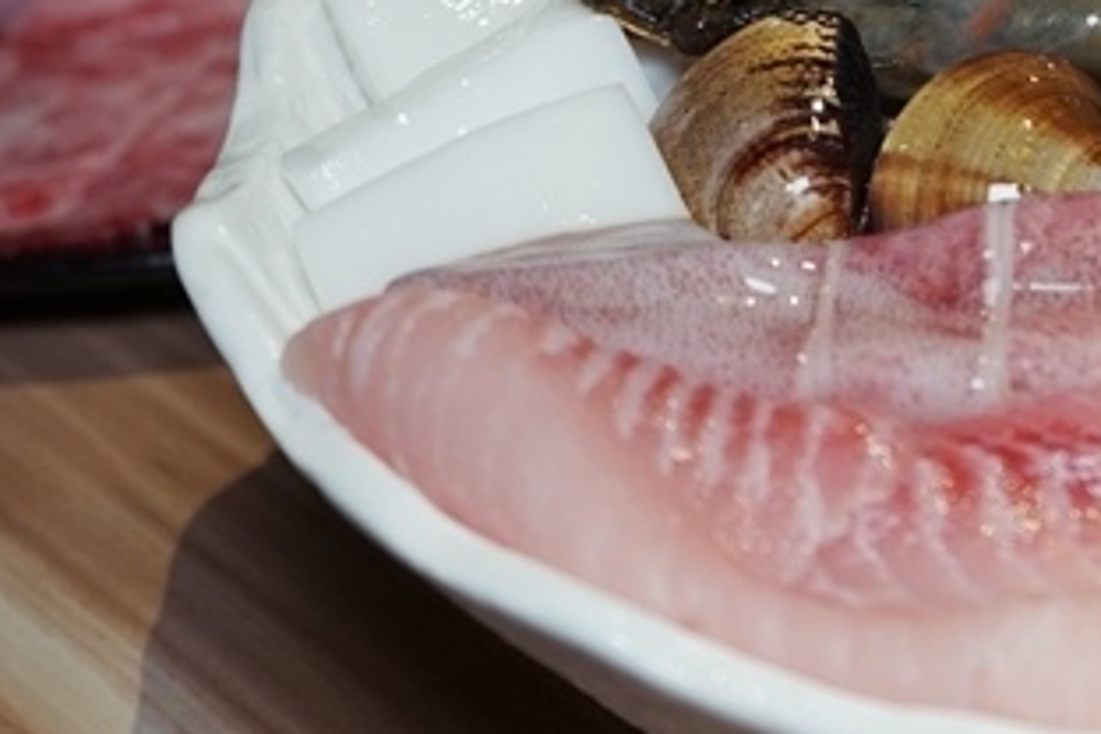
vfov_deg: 13.5
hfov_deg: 19.2
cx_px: 1323
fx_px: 3058
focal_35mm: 100
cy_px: -30
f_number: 4
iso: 800
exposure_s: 1/60
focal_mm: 39
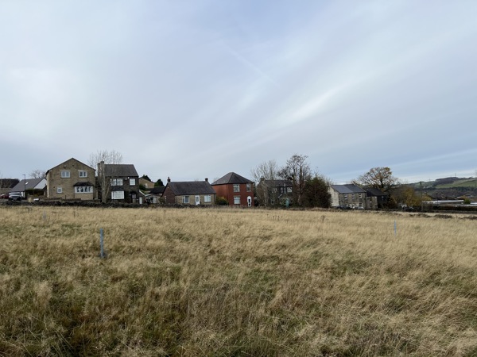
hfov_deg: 67.3
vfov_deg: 53.1
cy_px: 178
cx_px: 238
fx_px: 358
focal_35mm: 26
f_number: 1.5
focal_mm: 5.7
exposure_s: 1/2513
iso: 50
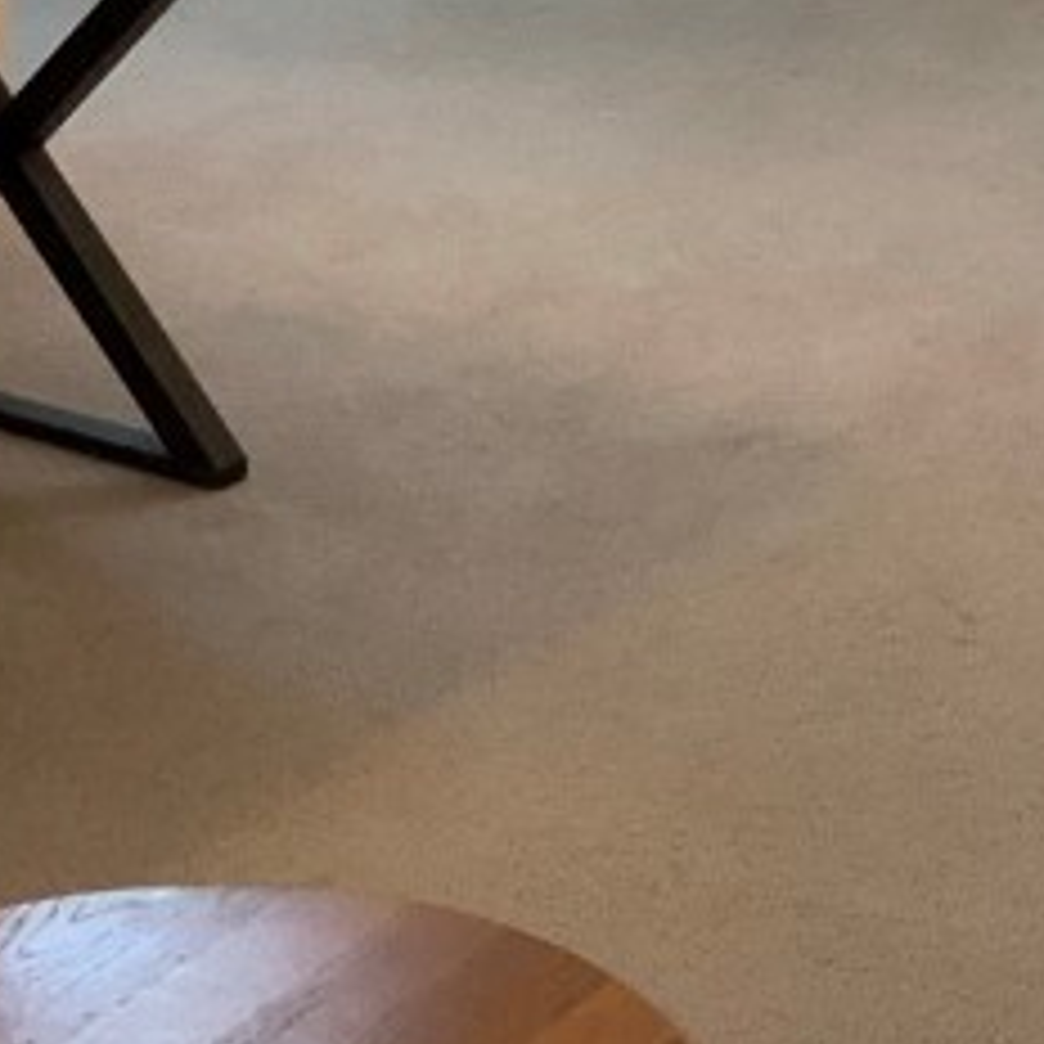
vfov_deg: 14.5
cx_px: 1228
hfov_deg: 14.9
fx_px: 3856
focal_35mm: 113
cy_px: -486
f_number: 1.8
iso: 80
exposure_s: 1/60
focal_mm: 3
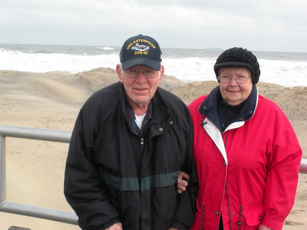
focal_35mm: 62
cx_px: 154
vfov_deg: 23.7
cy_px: 115
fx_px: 550
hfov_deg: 31.2
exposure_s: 1/233
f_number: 4.6
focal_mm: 11.2
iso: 64
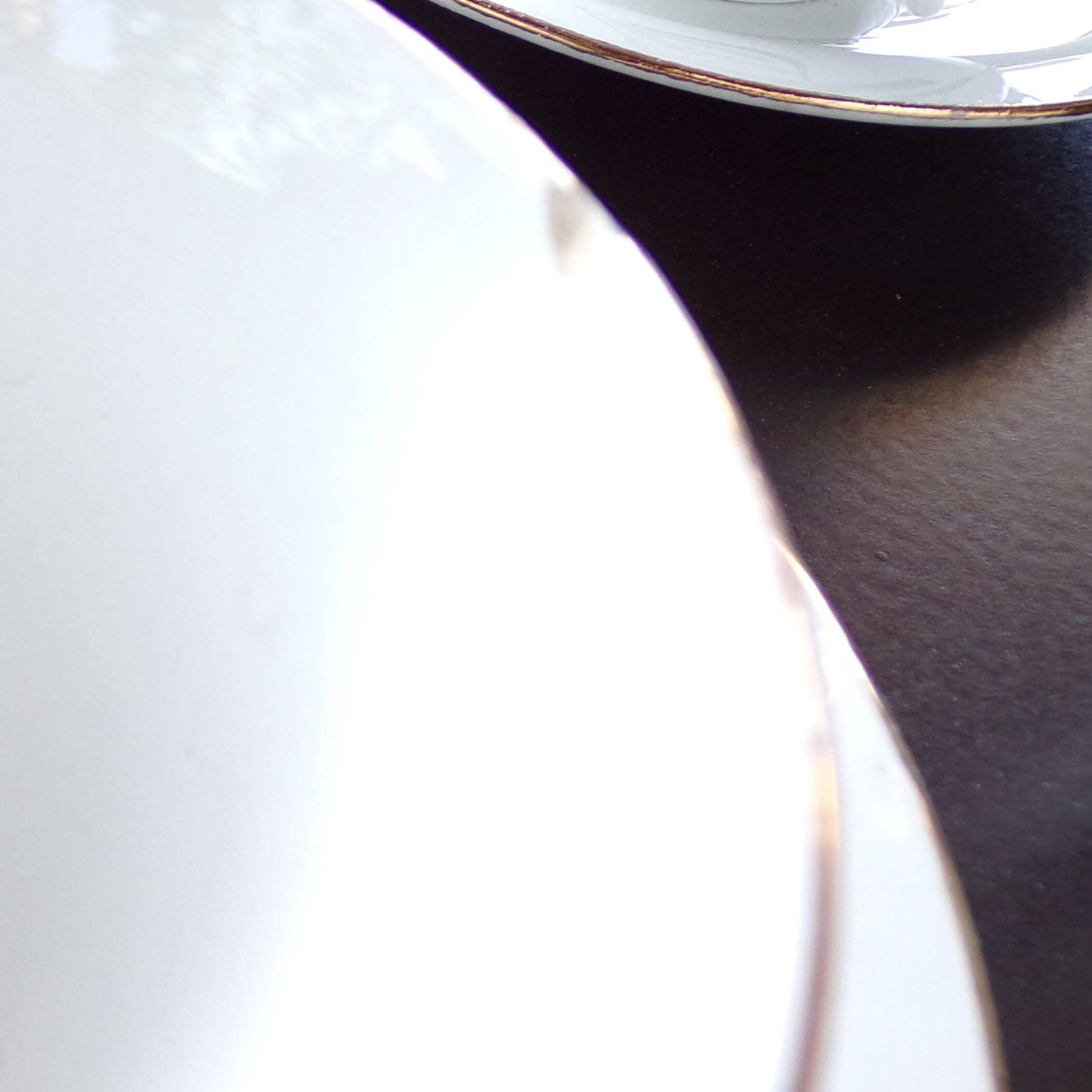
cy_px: 438
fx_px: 1856
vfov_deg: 32.7
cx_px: 216
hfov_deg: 31.9
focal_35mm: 52
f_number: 3
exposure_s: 1/60
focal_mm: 4.3
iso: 80
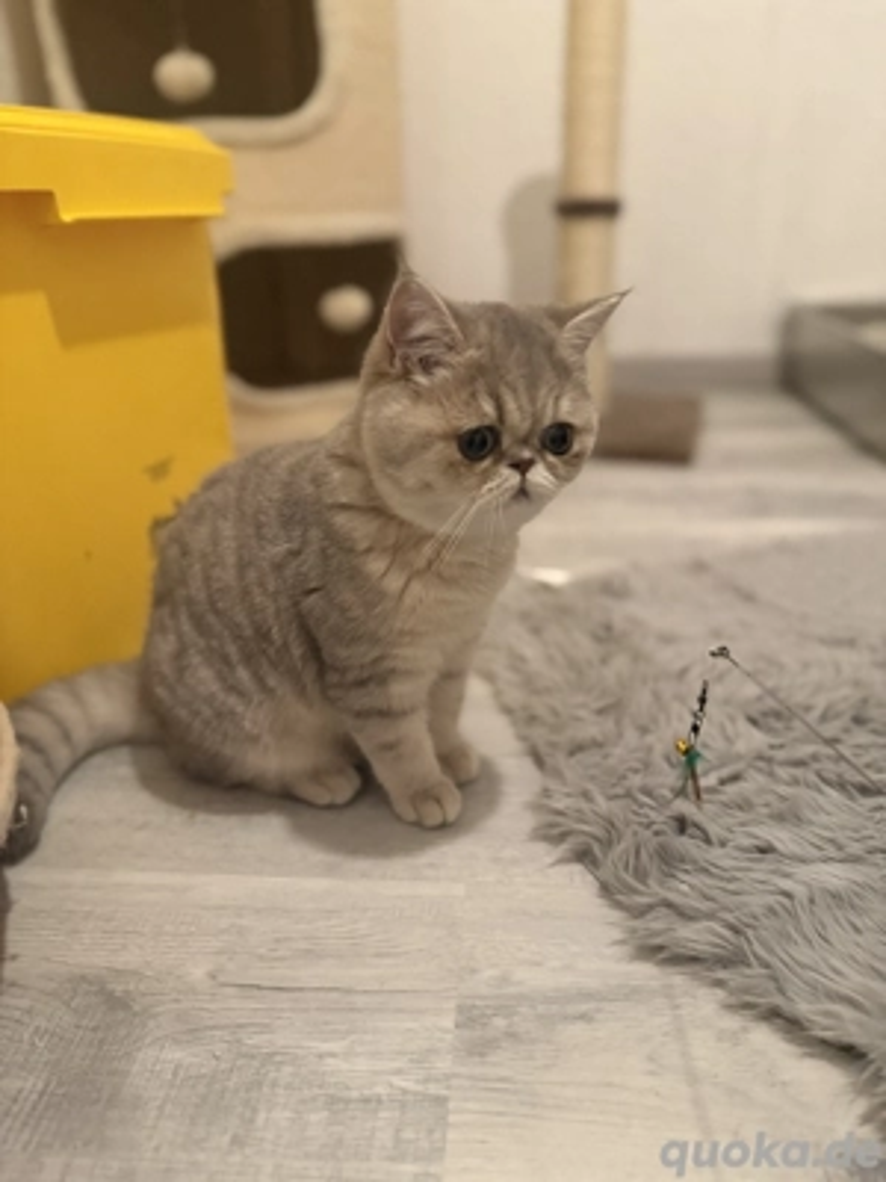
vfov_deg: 71.6
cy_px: 591
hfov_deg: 56.8
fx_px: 819
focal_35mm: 24
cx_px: 443
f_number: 1.78
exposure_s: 1/50
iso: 800
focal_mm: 6.76
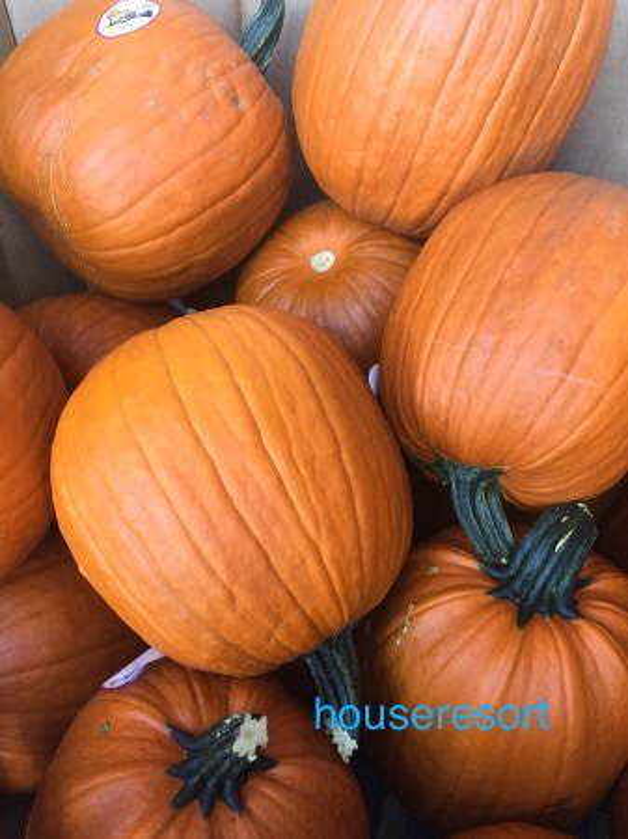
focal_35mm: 29
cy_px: 420
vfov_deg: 61.7
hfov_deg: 48.2
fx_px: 702
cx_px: 314
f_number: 2.2
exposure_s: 1/30
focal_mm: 4.15
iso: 50
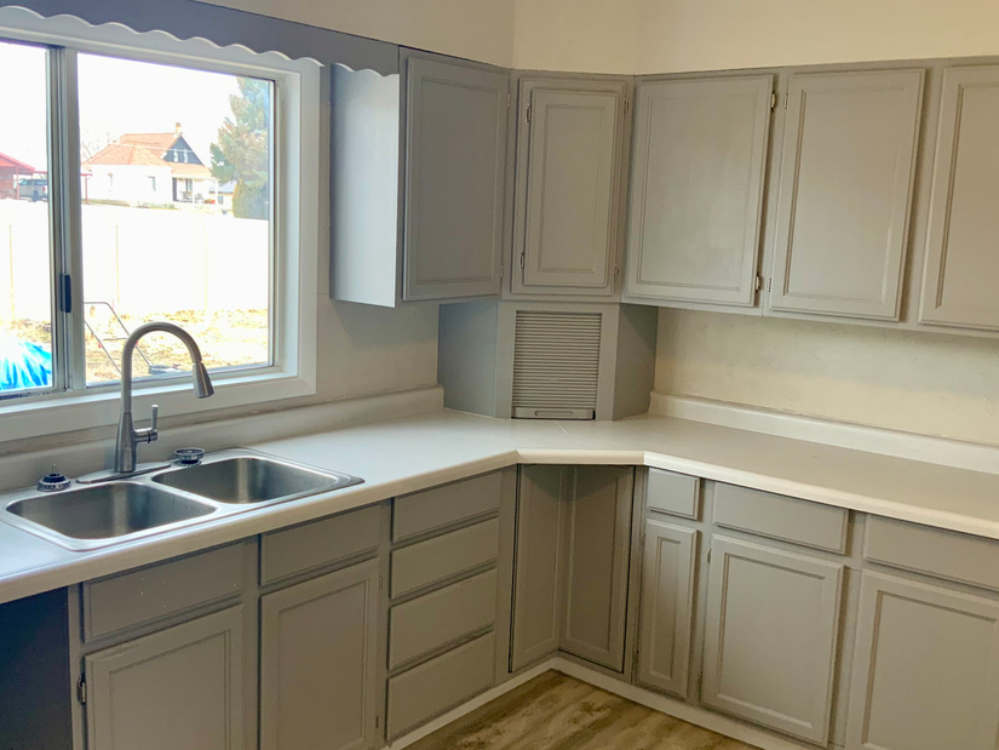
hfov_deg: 51.3
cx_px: 509
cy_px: 385
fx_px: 1039
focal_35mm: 36
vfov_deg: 39.7
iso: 64
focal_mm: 3
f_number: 1.8
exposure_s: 1/120
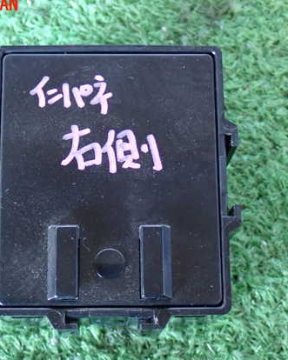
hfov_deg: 18.7
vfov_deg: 23.3
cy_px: 190
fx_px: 874
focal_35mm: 82
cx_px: 121
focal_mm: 10.35
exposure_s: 1/15
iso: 1000
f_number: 3.5
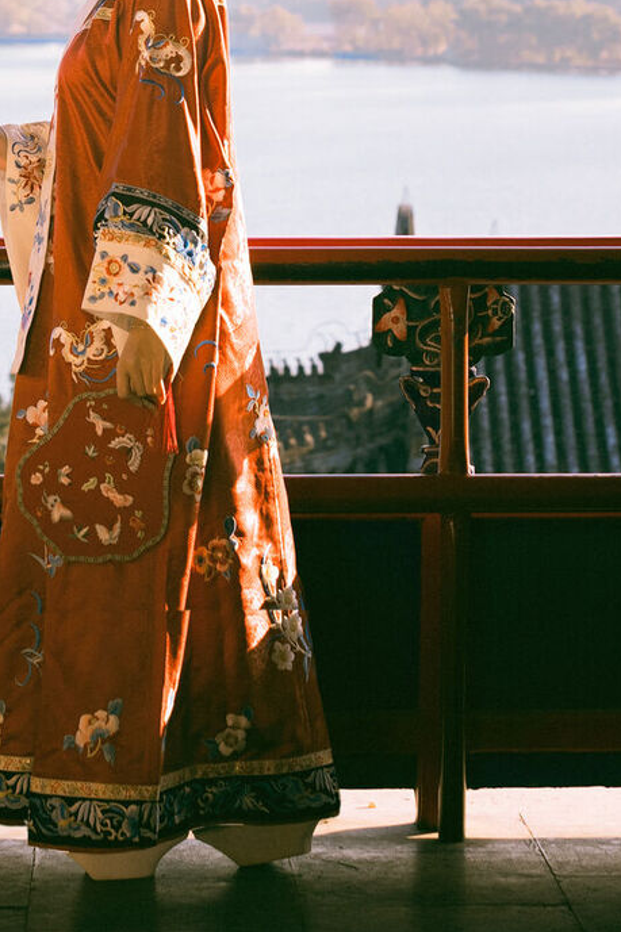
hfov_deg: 8.6
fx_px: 4142
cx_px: 168
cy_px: -121
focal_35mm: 160
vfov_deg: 12.6
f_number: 5.6
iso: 100
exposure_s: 1/160
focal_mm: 70
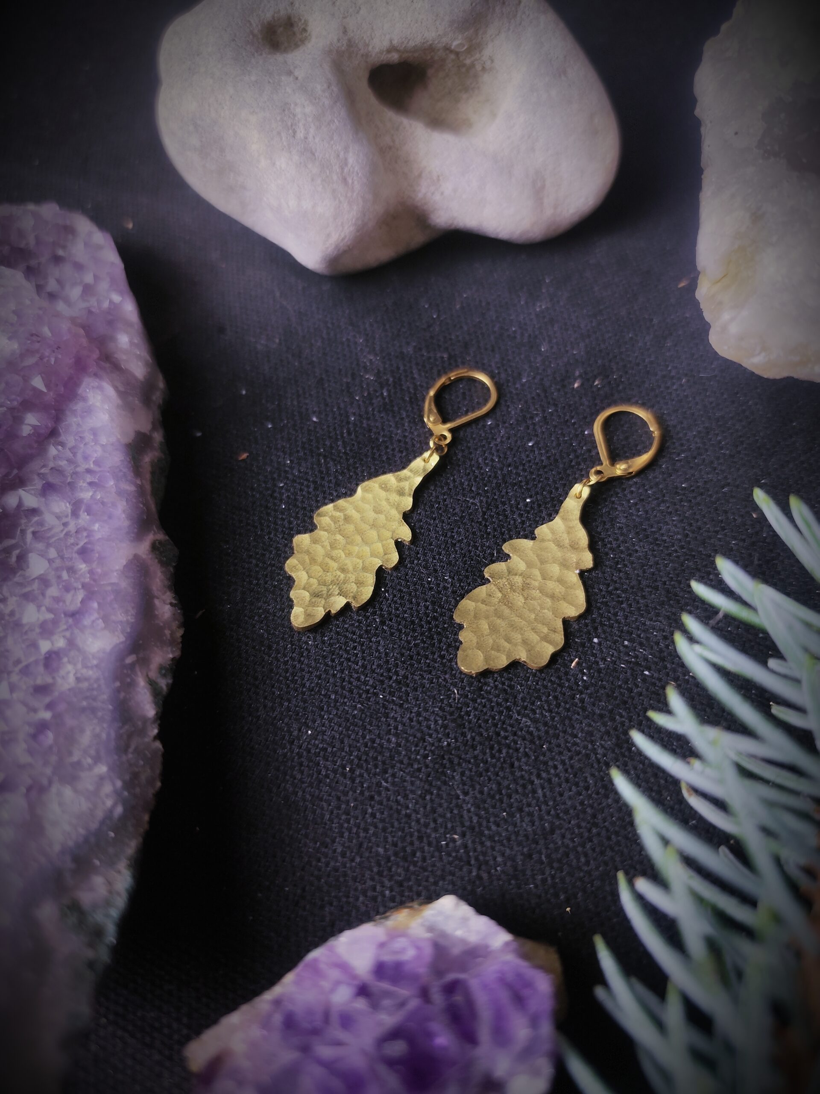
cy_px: 547
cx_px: 410
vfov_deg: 73.9
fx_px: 726
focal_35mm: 23
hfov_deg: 58.9
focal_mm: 6.19
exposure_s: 1/50
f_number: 1.65
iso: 160
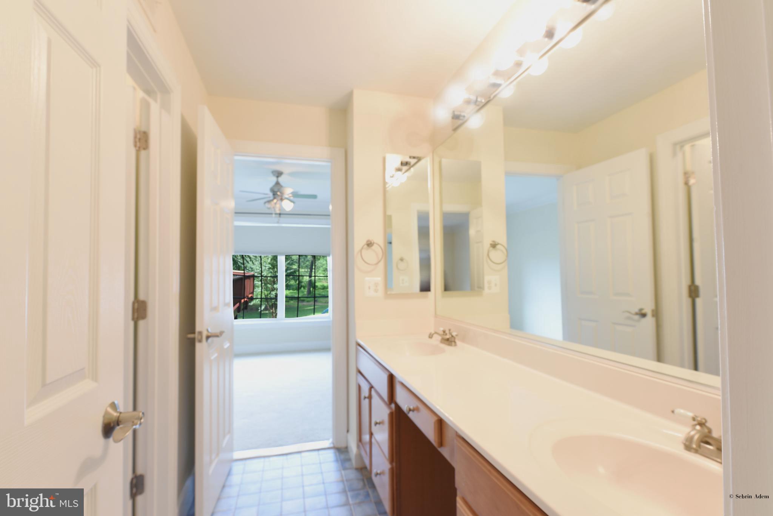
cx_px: 386
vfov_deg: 67.4
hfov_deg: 90.0
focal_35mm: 18
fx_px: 387
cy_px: 258
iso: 320
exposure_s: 1/2.5
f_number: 9
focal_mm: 18
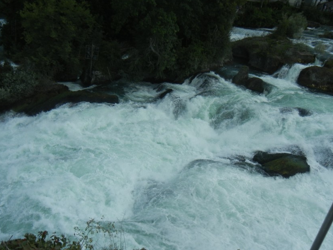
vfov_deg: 38.6
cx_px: 175
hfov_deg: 50.1
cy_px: 144
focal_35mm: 37
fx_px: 356
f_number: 7
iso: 160
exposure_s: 1/696
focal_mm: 5.4
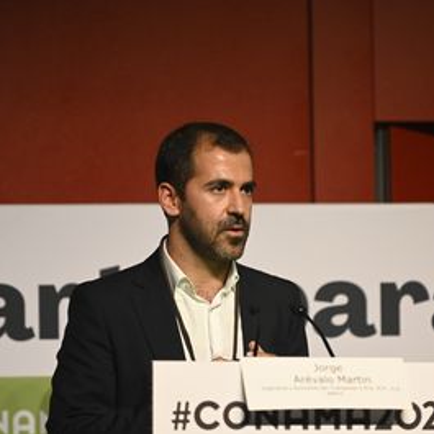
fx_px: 3645
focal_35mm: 257
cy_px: 217
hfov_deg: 6.8
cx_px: 262
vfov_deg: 6.8
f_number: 3.2
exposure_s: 1/160
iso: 3200
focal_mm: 200
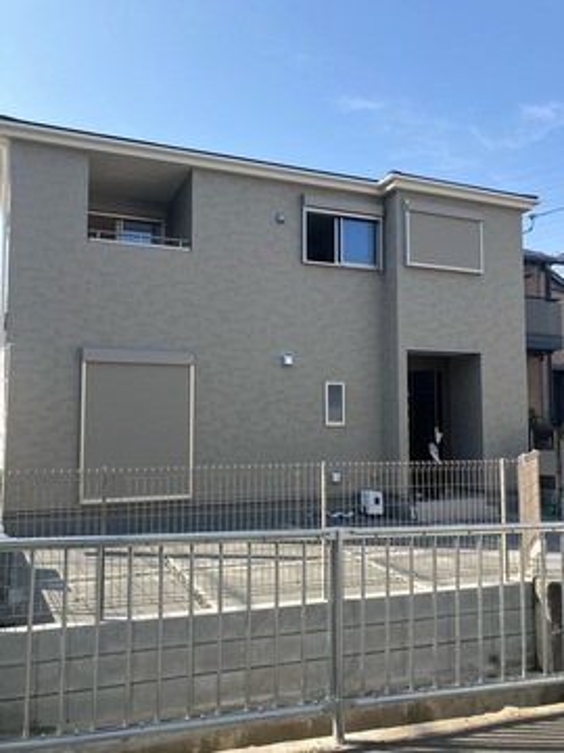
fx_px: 608
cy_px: 376
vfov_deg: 63.4
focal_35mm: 28
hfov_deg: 49.7
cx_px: 282
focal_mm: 3.99
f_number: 1.8
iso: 32
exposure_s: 1/1156
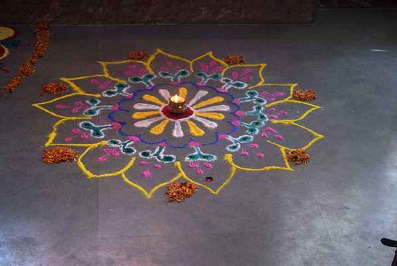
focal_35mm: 72
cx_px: 198
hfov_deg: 28.0
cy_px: 133
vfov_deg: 19.0
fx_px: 795
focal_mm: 48
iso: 450
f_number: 5.3
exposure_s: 1/60
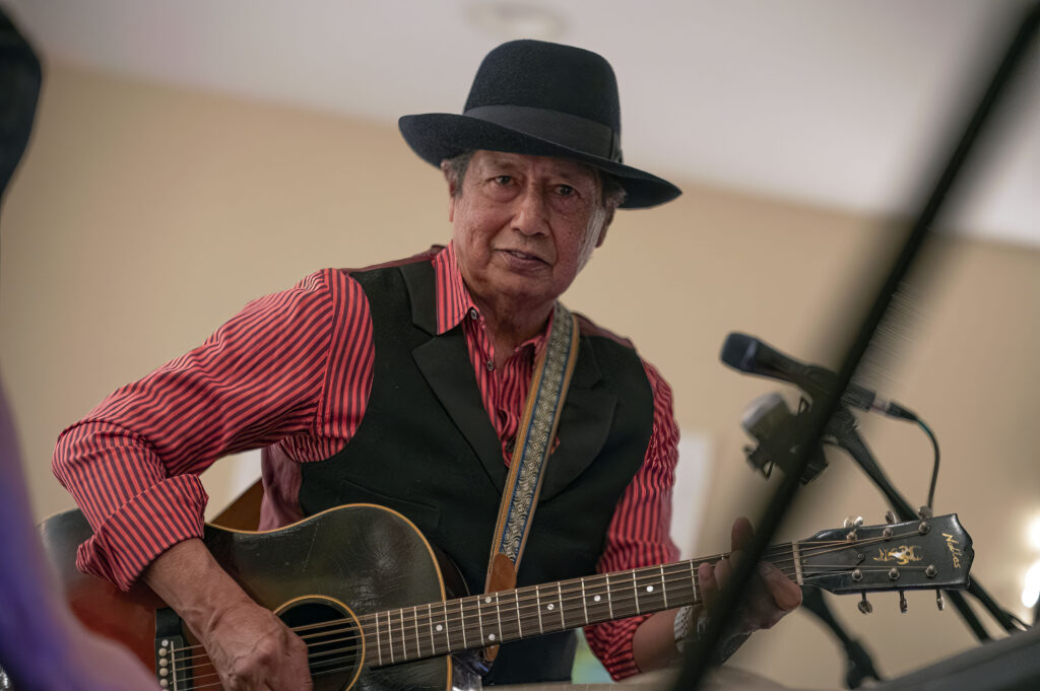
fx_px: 3522
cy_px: 346
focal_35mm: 122
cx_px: 520
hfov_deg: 16.8
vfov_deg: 11.2
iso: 4500
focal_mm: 122
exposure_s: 1/50
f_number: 2.8
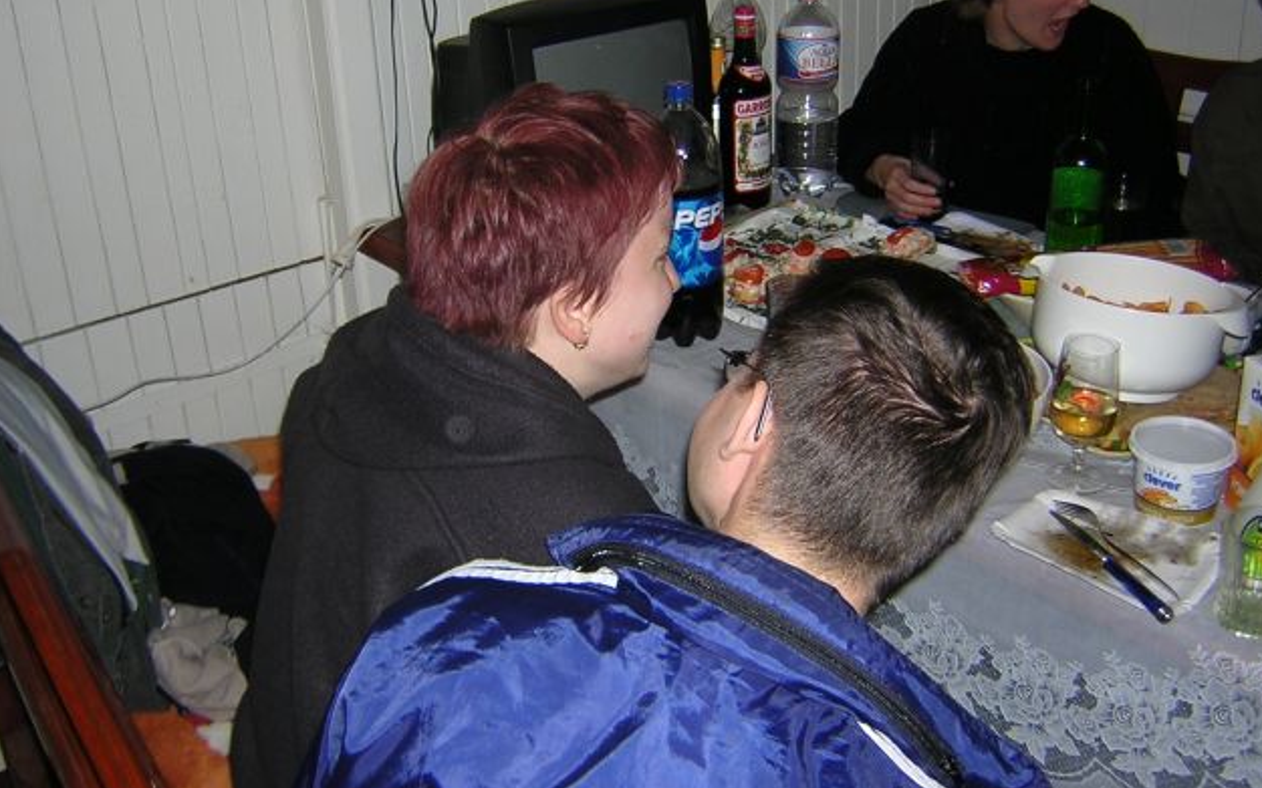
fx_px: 1341
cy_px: 337
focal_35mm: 39
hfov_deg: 50.4
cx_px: 629
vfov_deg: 32.7
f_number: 2.6
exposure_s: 1/60.1
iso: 100
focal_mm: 4.7
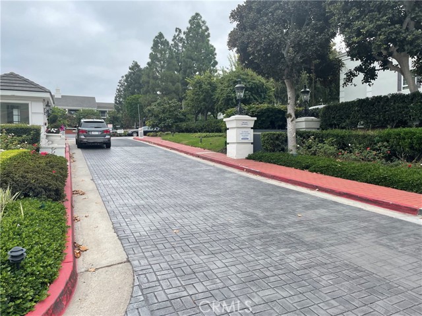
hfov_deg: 67.3
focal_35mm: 26
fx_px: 317
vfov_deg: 53.1
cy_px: 158
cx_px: 211
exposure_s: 1/1366
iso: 32
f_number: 1.6
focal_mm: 4.2
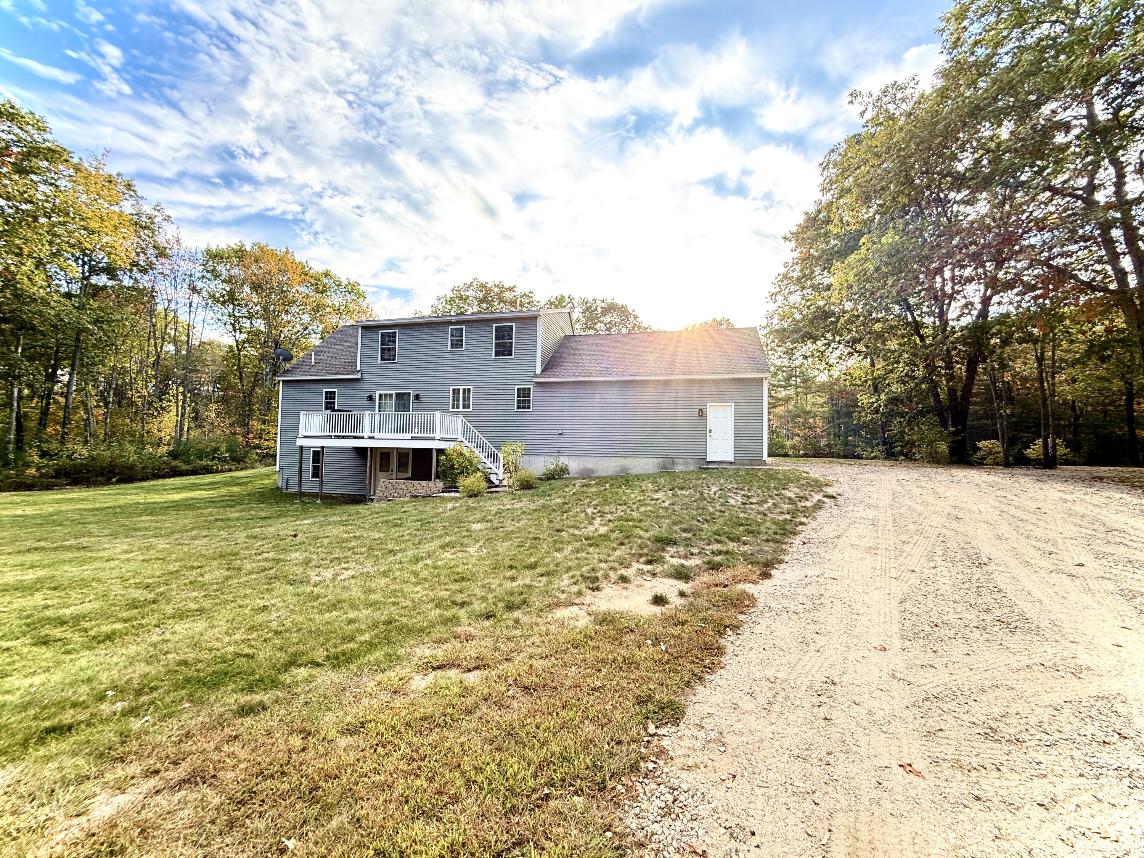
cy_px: 429
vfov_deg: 85.7
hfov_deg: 102.1
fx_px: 463
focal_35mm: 14
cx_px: 572
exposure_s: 1/199
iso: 64
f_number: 2.2
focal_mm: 2.22
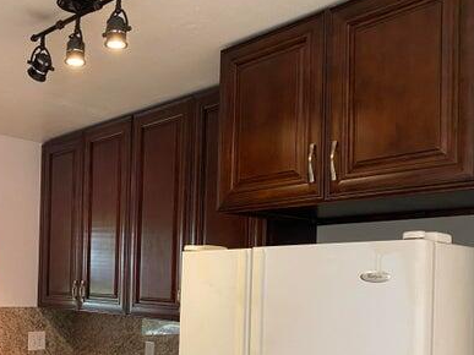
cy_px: 279
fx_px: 589
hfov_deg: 42.6
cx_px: 121
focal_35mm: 43
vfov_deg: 32.7
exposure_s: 1/60
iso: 250
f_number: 1.8
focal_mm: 4.25
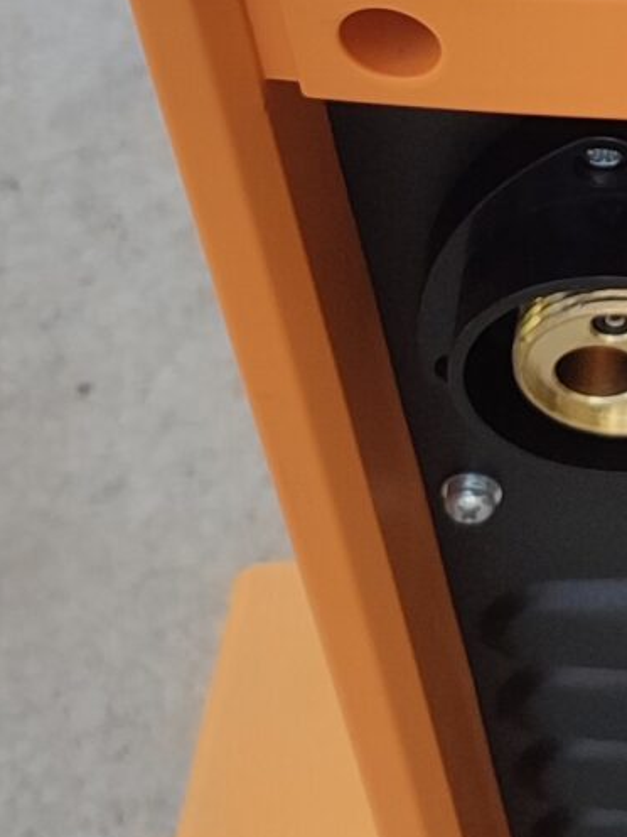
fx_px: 3115
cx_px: 1143
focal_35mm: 129
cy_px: -528
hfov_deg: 10.7
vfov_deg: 14.0
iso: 50
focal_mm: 6.04
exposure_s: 1/506
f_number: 1.9
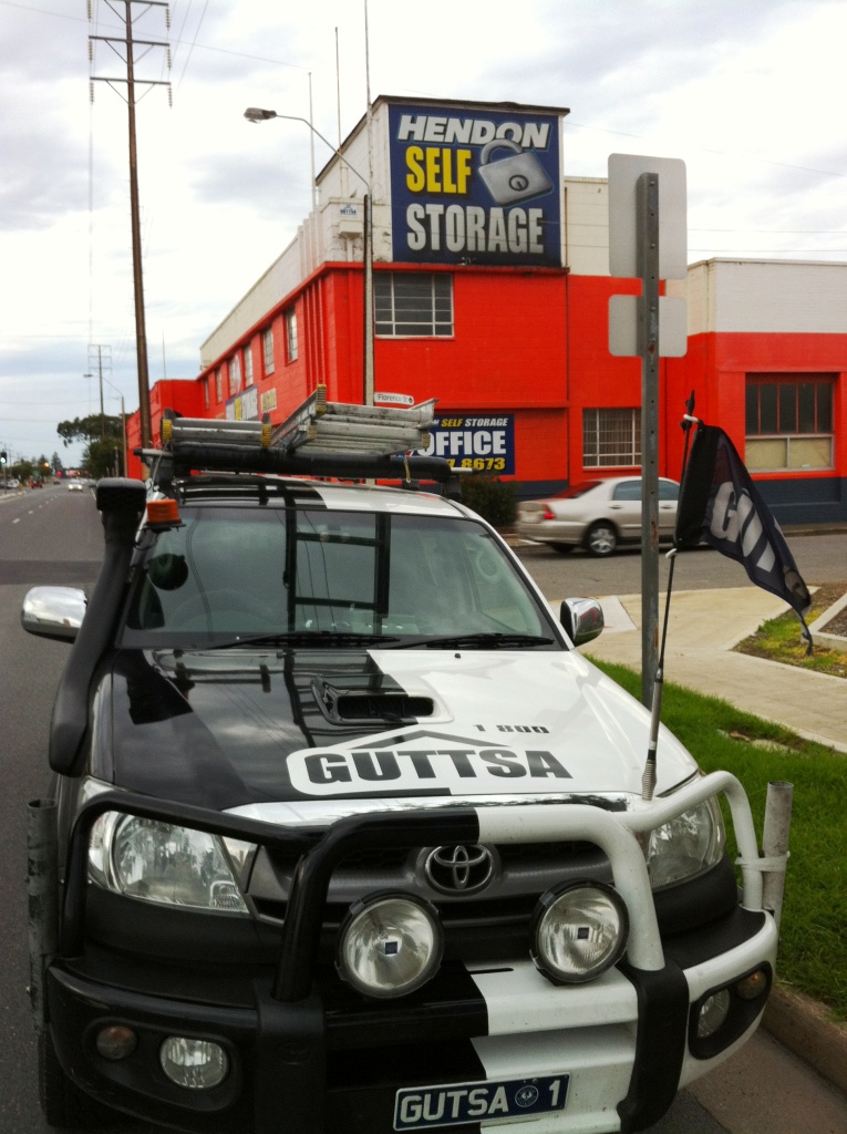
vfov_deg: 52.7
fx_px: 1145
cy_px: 567
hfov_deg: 40.6
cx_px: 424
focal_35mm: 35
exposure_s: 1/60
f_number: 2.8
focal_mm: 3.85
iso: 80
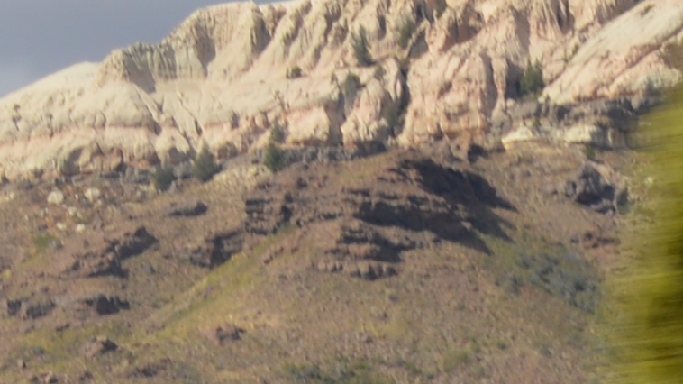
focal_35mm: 324
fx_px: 5867
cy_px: -112
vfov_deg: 3.7
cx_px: -153
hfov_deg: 6.6
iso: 100
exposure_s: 1/250
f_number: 8
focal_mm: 26
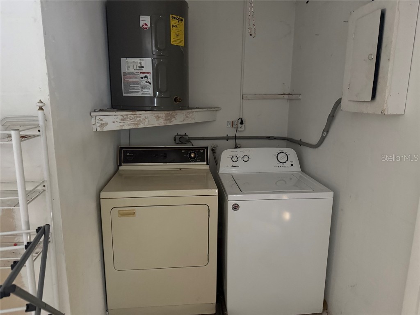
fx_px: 291
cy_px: 158
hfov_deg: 71.6
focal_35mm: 24
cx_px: 210
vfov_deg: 56.8
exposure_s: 1/24
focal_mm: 6.76
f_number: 1.78
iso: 800
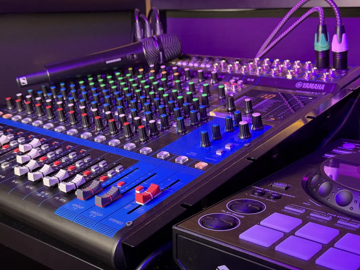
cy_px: 135
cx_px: 180
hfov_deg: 39.7
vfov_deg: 30.3
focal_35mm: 48
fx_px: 499
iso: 160
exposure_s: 1/60
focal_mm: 6.76
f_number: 1.78
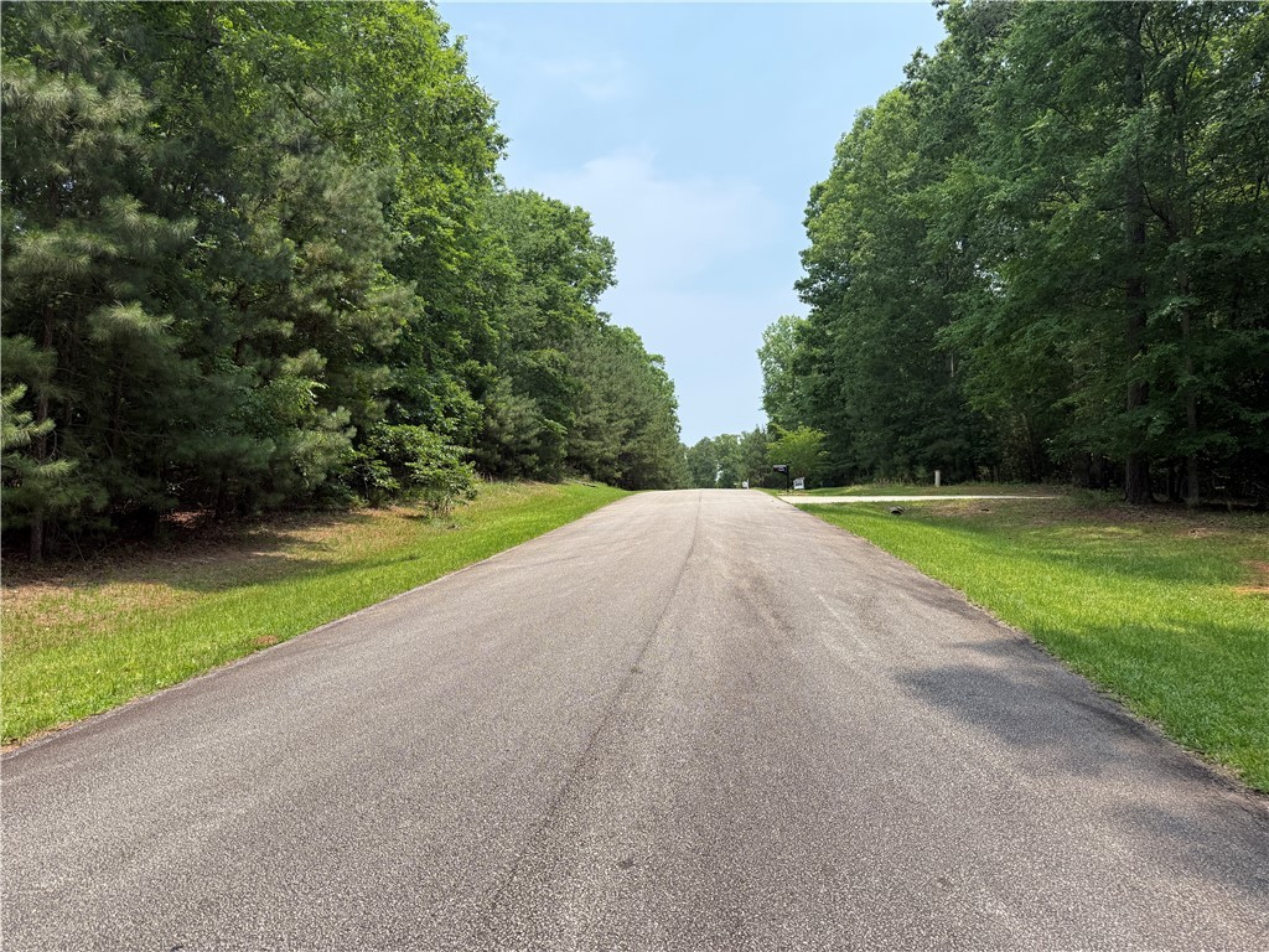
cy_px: 476
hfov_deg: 71.6
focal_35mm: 24
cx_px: 634
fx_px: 880
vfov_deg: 56.8
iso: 80
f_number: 1.78
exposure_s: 1/2801
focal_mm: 6.76
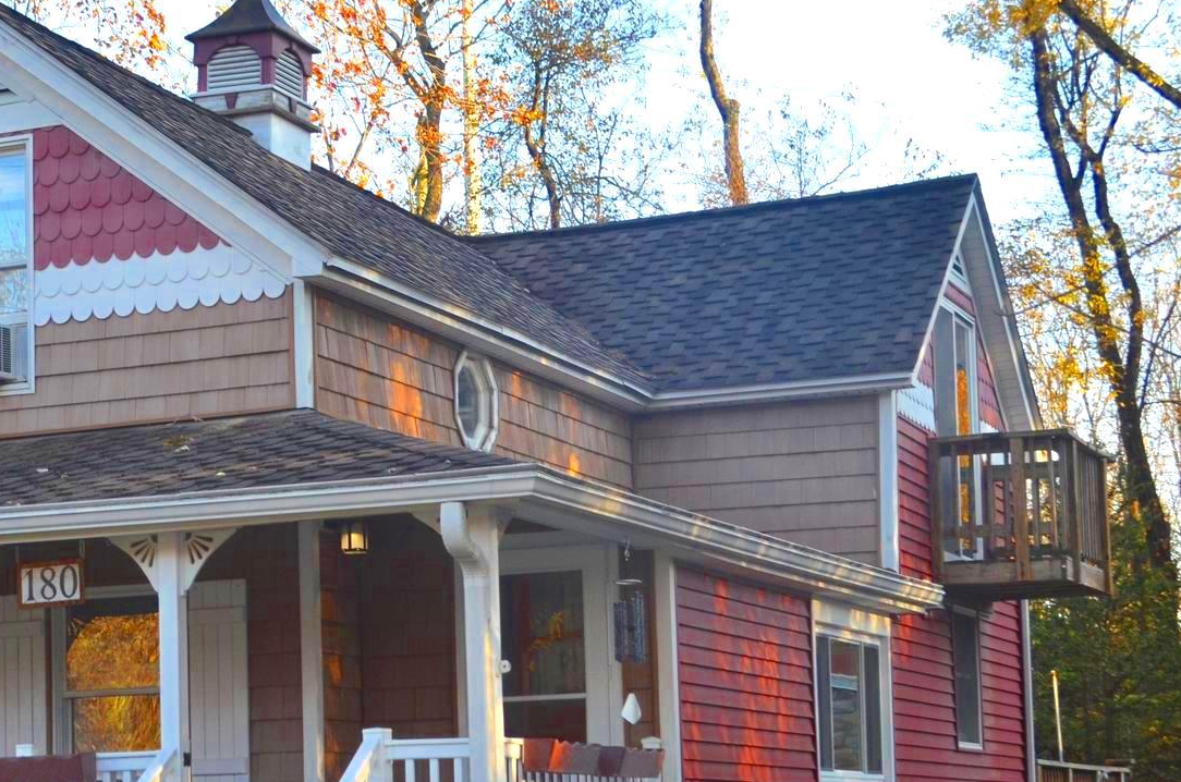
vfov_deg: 16.0
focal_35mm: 85
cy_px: 539
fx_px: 2783
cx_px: 268
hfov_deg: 23.7
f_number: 5.6
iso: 400
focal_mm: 30
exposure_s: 1/125
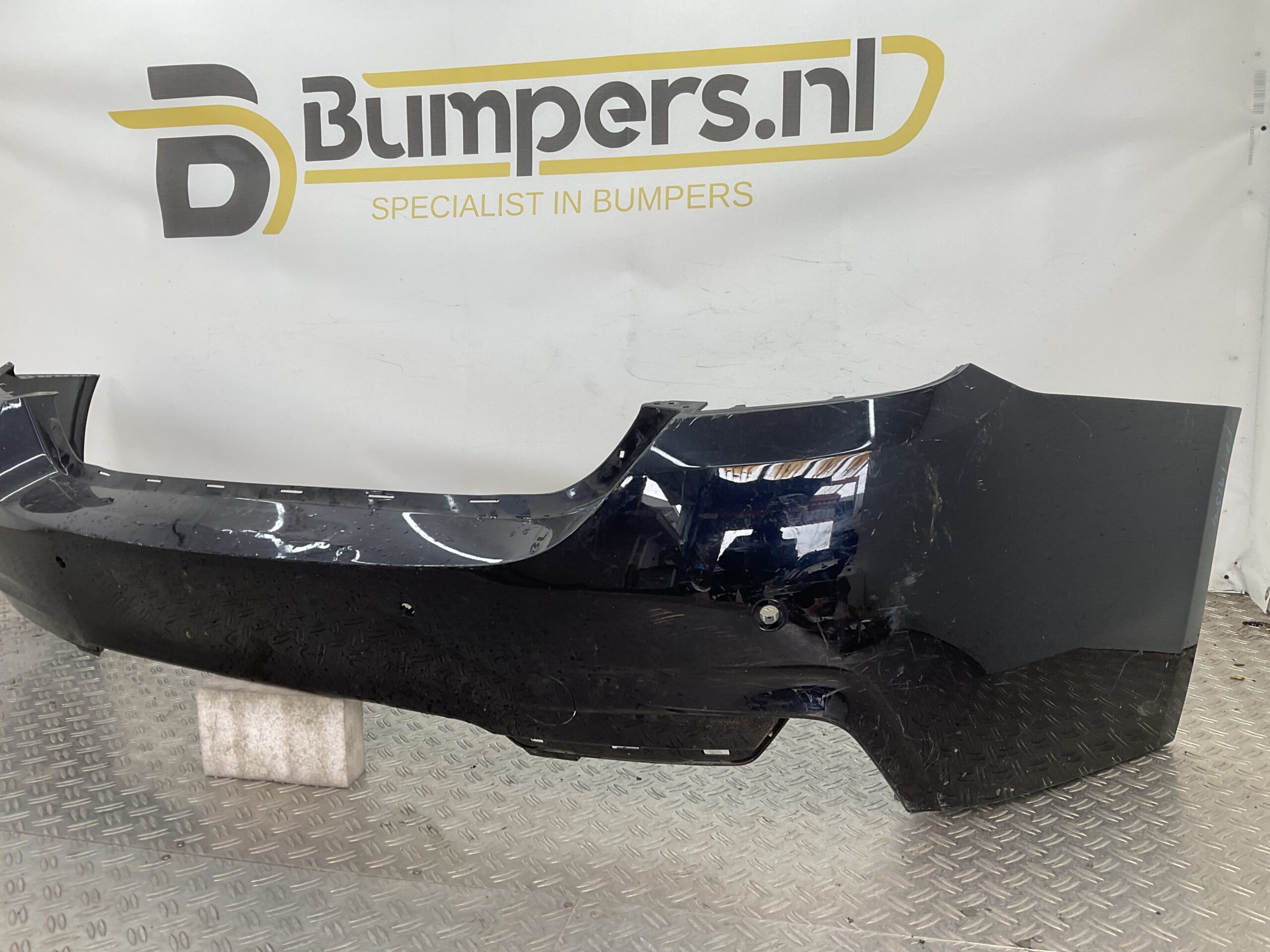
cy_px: 476
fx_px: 1064
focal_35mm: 29
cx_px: 635
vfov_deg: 48.2
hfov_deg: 61.7
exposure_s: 1/117
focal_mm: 3
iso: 16
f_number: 1.8
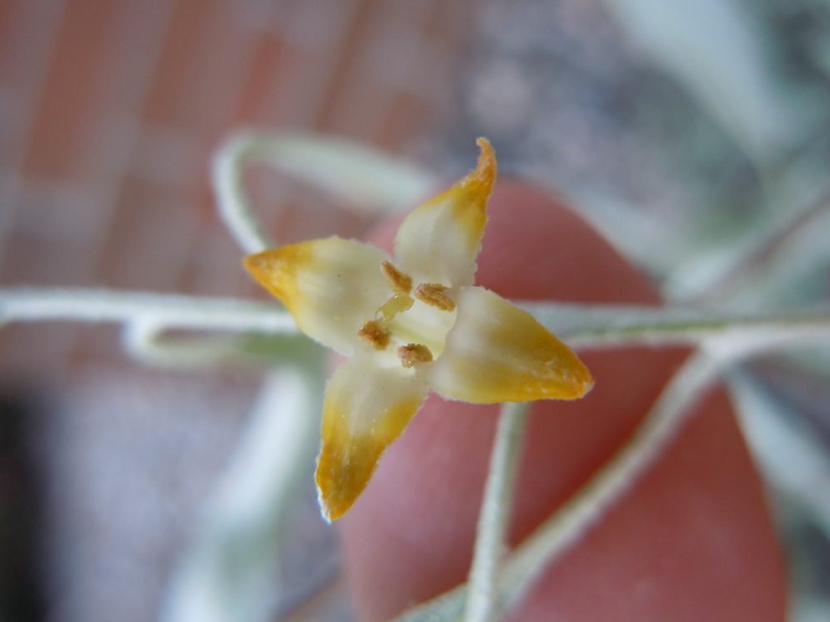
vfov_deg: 45.4
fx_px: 743
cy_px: 303
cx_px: 413
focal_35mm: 31
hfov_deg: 58.4
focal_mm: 5.4
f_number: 3.5
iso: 160
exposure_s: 1/60
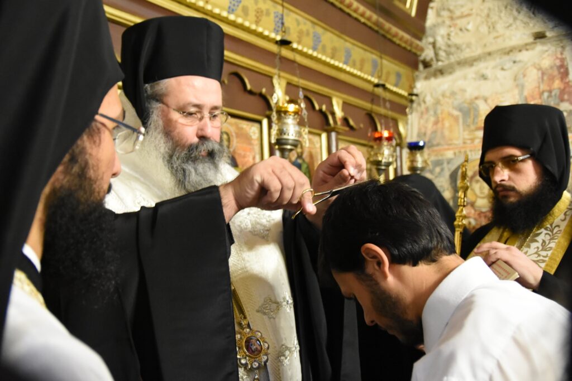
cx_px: 286
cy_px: 190
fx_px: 524
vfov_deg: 40.0
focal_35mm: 33
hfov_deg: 57.2
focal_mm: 22
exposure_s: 1/50
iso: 5000
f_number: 2.8
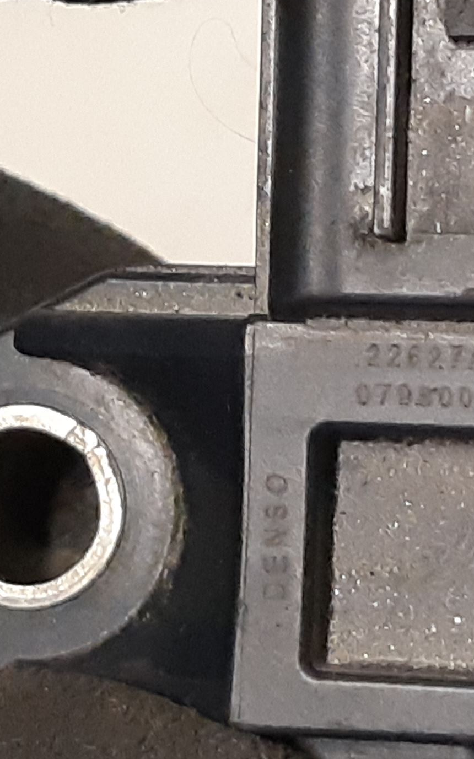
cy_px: 407
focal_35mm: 41
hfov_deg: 30.5
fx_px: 848
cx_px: 375
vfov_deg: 48.2
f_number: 1.7
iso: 320
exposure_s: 1/50
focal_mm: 3.93
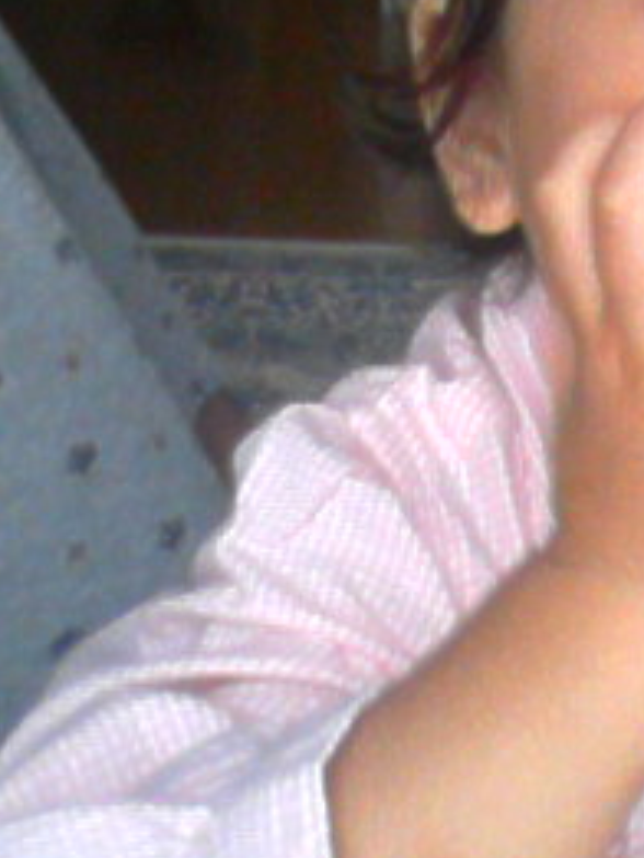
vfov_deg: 27.2
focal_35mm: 71
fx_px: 1760
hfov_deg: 20.0
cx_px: 680
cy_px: 276
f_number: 2.8
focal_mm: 1.5
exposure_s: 1/55.6
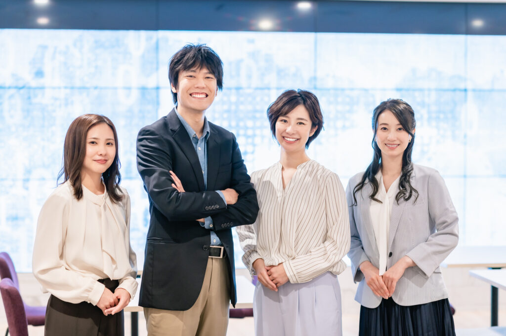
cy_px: 168
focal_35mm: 85
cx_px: 253
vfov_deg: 16.0
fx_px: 1194
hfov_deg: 23.9
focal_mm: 85
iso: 400
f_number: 2.8
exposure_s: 1/160
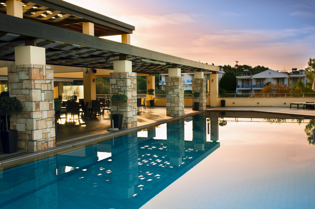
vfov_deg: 36.8
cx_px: 158
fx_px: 315
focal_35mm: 36
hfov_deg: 53.2
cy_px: 104
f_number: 5.6
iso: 100
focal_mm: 24
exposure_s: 1/180
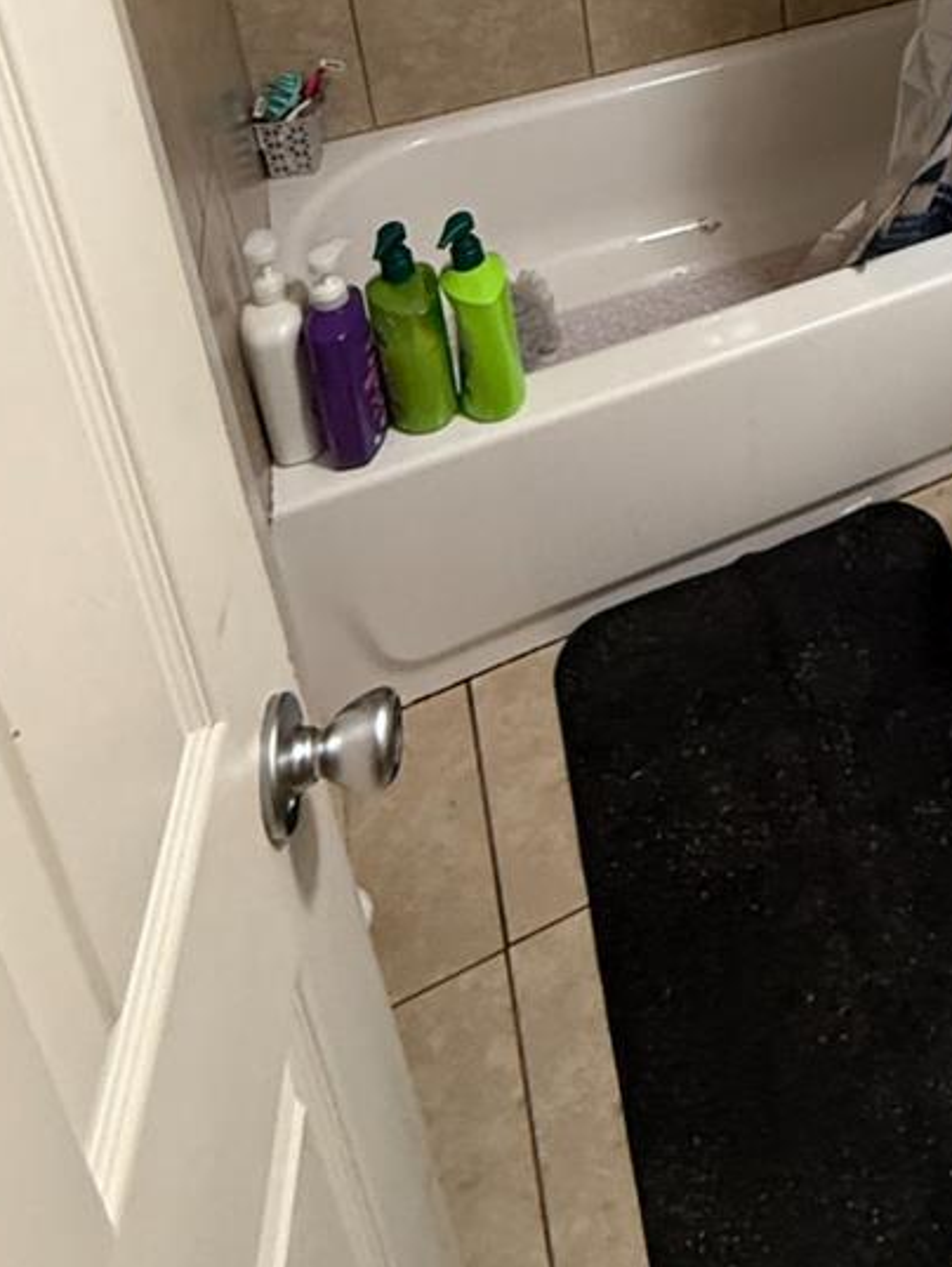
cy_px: -203
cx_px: 1069
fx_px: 1429
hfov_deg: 32.1
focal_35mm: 39
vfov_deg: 37.7
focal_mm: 2.22
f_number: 2.2
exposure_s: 1/60
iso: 320
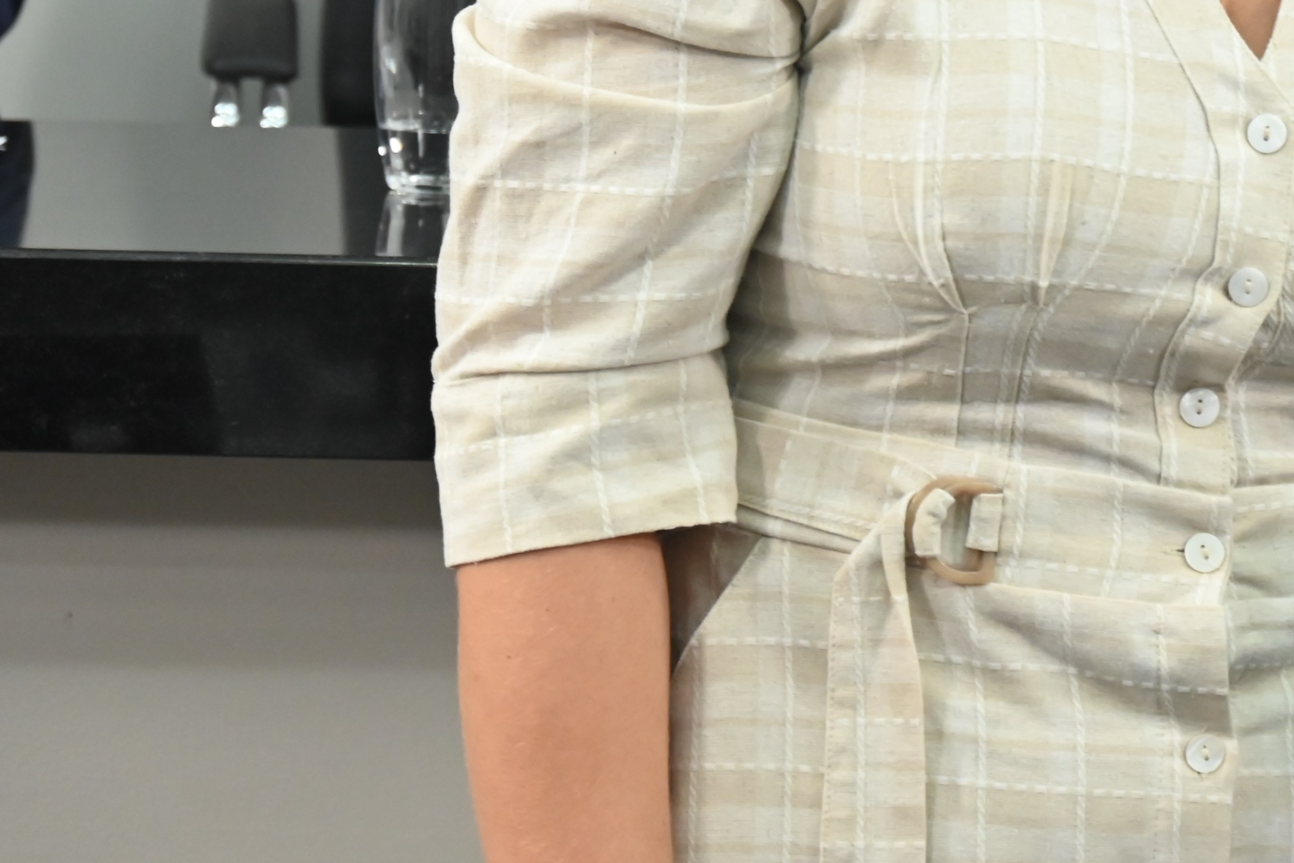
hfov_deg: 8.4
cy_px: -122
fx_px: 8701
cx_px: 1443
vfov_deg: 5.7
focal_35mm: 242
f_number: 6.3
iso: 2200
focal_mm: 96
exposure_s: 1/125
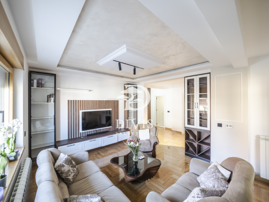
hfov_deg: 102.1
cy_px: 101
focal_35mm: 14
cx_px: 134
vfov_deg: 85.7
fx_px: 109
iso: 400
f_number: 4
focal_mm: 7
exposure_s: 1/20
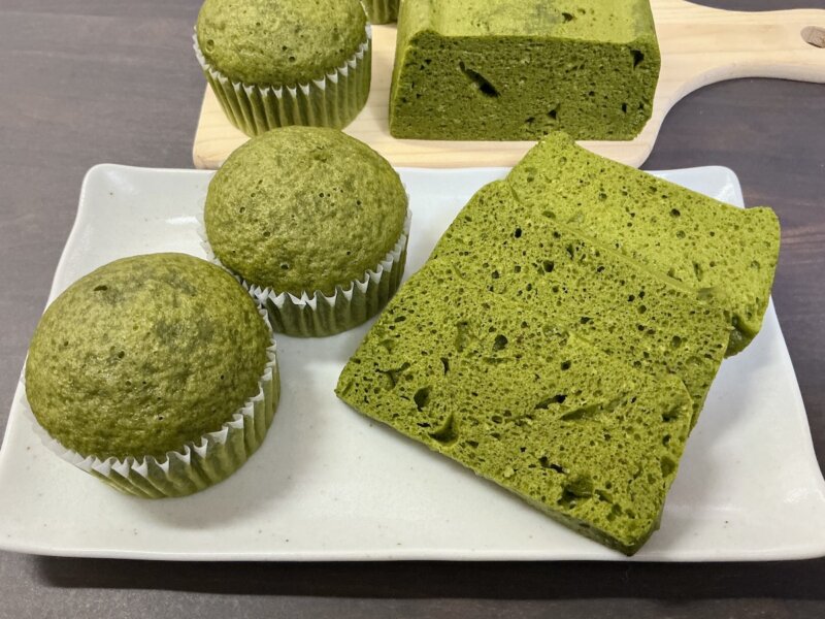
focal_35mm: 28
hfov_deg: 63.4
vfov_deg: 49.7
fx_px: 667
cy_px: 310
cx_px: 412
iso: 200
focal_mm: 3
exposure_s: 1/60
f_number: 1.8
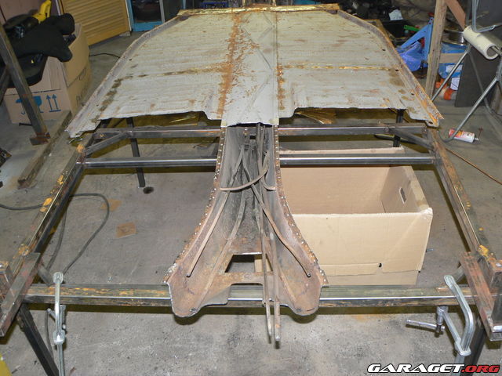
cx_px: 251
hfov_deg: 51.4
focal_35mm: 36
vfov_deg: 39.7
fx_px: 522
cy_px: 188
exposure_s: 1/30
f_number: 2.8
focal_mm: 6
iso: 100
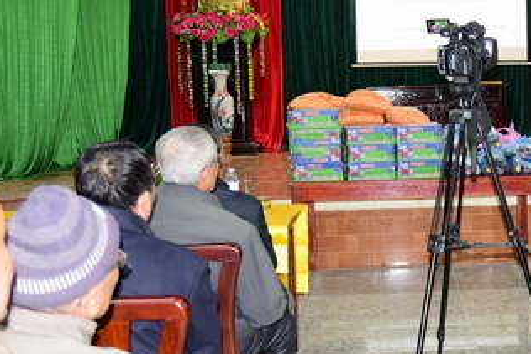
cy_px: 215
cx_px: 509
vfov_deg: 19.5
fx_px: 1033
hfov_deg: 27.5
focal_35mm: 70
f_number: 4
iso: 640
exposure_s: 1/40
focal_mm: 34
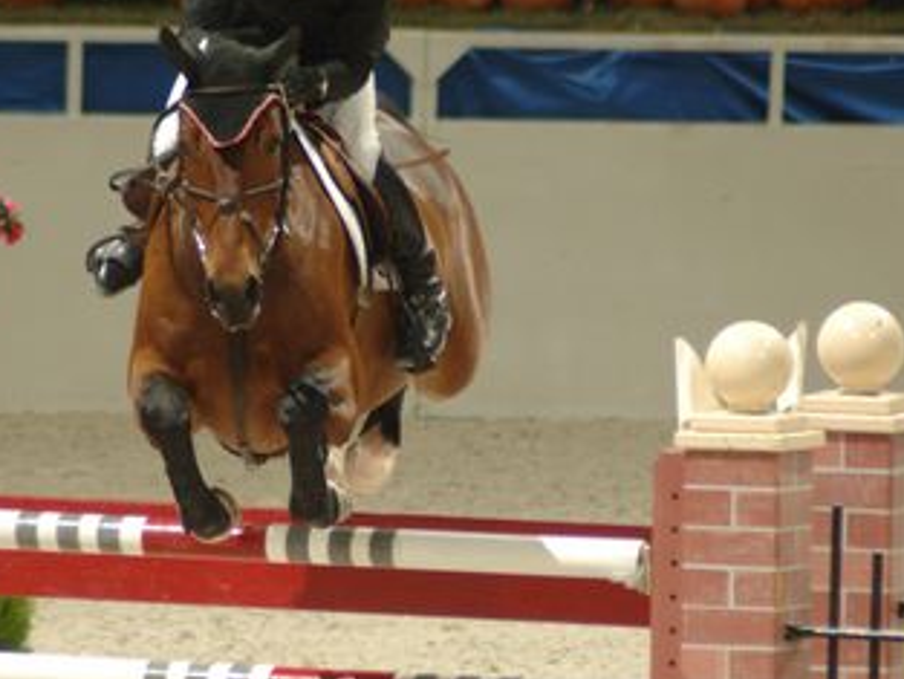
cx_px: 335
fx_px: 23095
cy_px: 446
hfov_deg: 2.2
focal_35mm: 884
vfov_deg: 1.7
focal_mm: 300
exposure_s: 1/250
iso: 400
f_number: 5.6
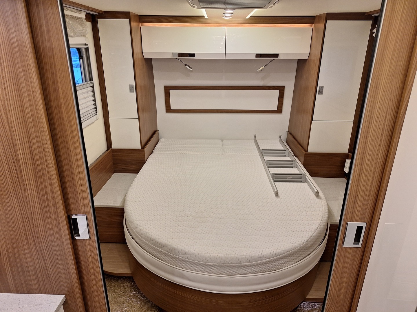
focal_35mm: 23
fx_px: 277
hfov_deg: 73.9
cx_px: 208
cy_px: 156
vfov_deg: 58.9
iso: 160
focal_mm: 5.54
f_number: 1.8
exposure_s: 1/50
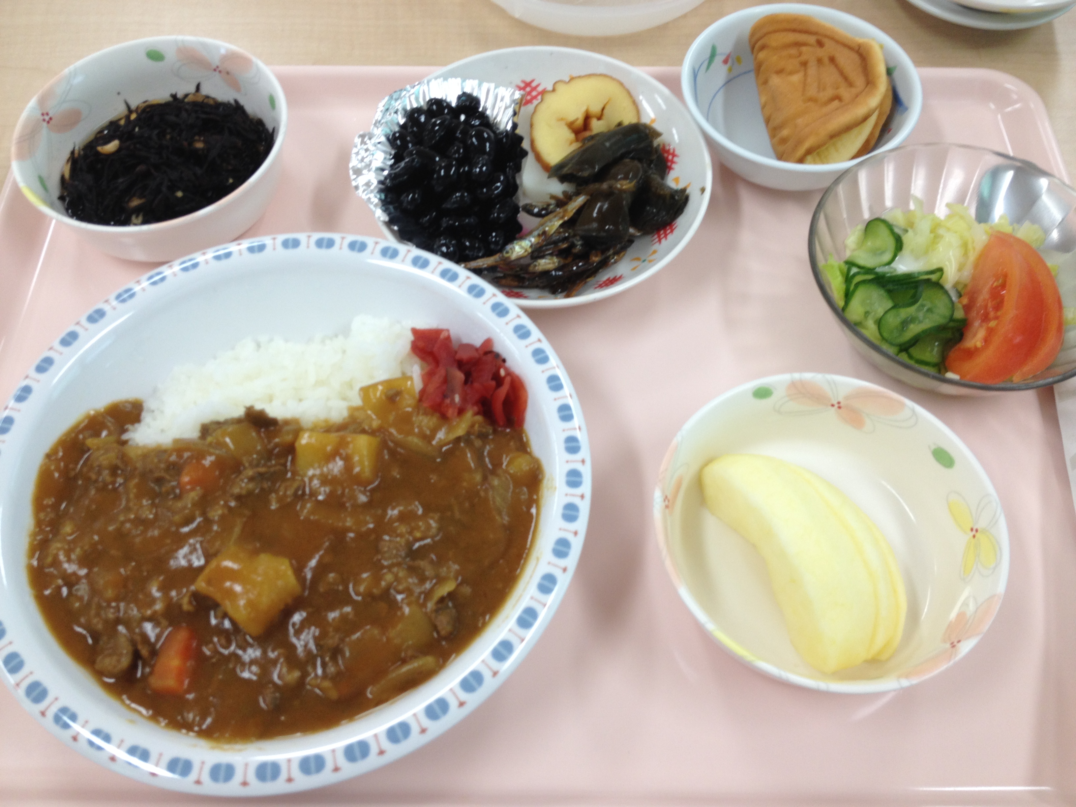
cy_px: 404
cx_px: 538
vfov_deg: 40.7
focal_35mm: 35
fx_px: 1088
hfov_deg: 52.6
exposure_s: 1/40
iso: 50
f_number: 2.4
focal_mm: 4.28
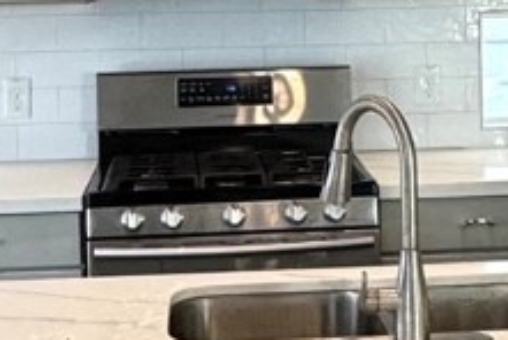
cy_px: 30
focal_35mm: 101
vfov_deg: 13.5
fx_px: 1427
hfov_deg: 20.1
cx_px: 329
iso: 200
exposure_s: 1/120
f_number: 2.2
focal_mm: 2.22
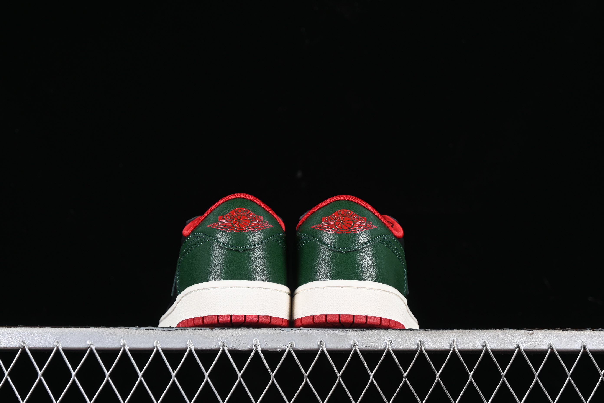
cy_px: 202
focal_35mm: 75
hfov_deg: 27.0
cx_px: 302
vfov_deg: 18.2
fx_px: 1258
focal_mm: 50
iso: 160
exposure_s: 1/60
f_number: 6.3
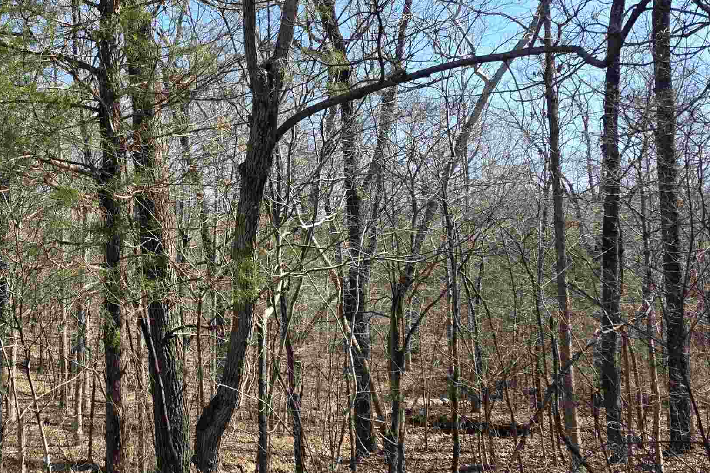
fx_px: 888
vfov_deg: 29.7
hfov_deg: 42.1
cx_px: 169
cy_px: 165
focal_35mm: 45
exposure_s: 1/1941
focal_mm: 6.3
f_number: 1.7
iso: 80
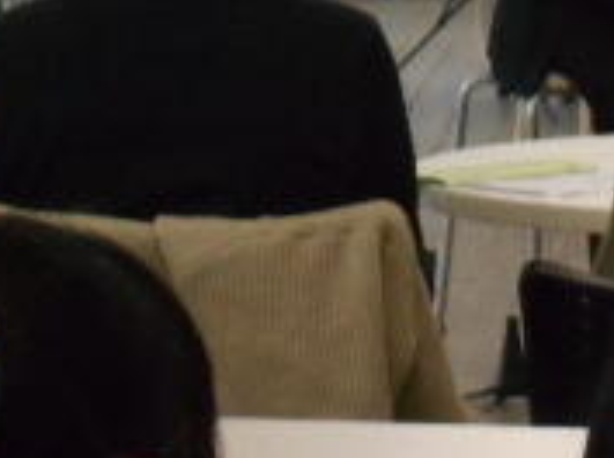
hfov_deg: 4.2
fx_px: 8337
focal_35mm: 471
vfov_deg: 3.1
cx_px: 451
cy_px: -364
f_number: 6.5
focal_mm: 23
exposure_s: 1/80
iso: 800
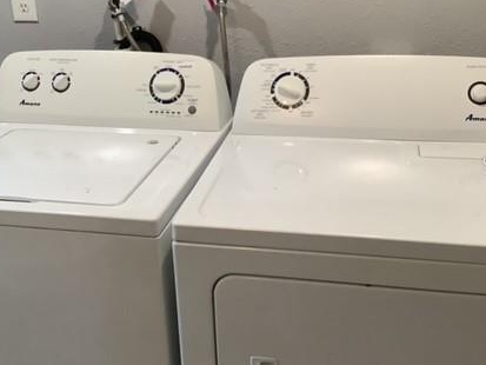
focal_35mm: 48
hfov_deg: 39.6
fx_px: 674
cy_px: 165
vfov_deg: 30.3
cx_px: 217
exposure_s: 1/60
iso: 125
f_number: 2.4
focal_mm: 3.3
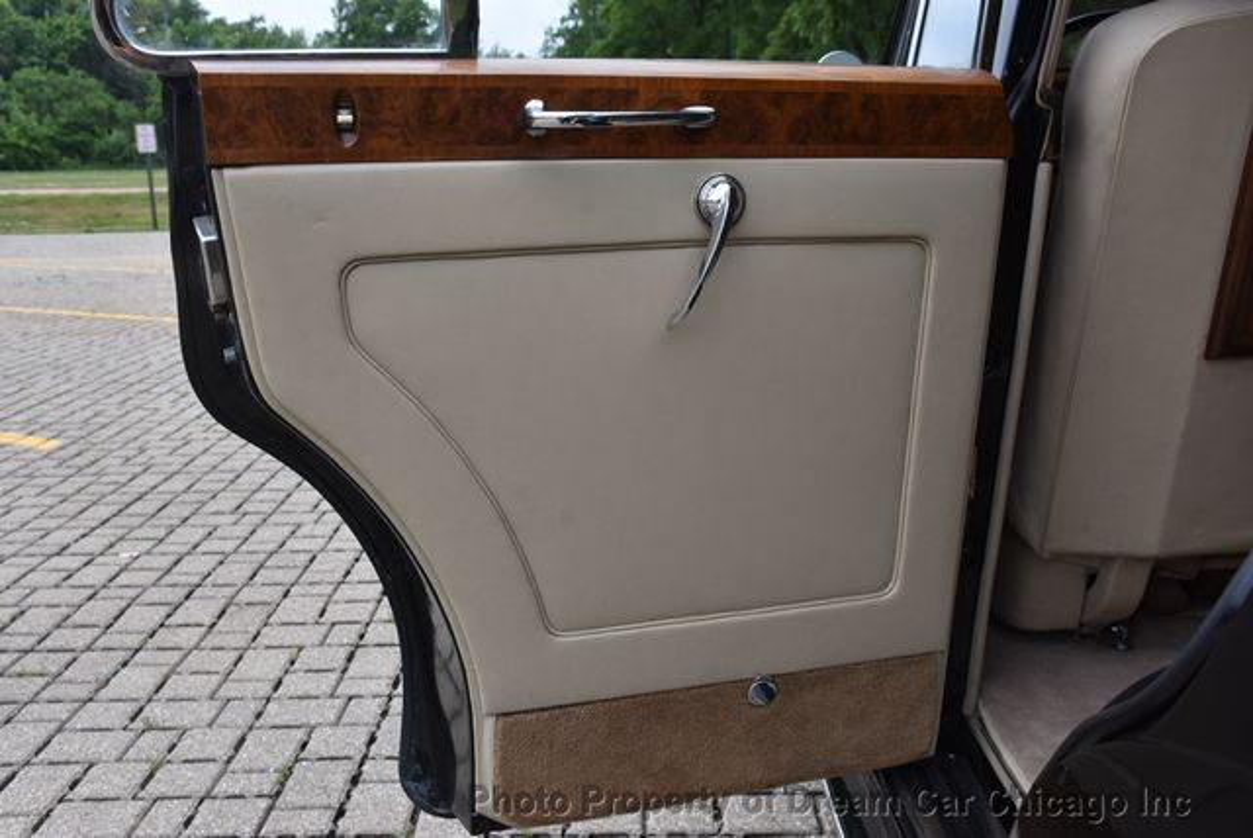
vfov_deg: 40.0
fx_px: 1150
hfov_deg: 57.2
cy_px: 419
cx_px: 626
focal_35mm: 33
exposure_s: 1/500
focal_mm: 22
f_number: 8
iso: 400
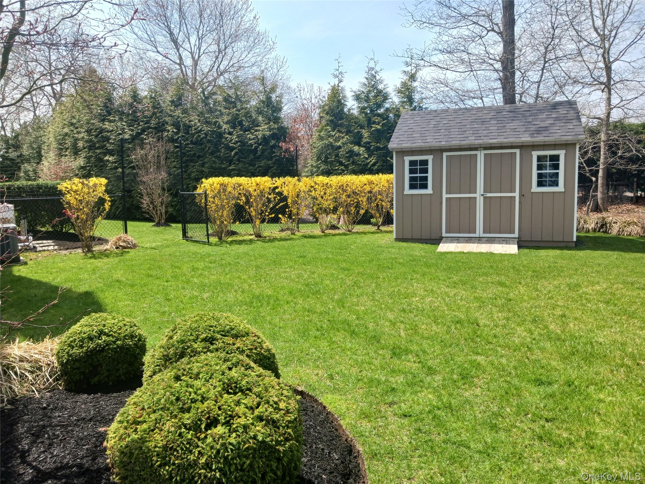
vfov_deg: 51.4
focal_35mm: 27
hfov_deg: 65.3
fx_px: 503
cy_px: 242
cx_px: 322
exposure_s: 1/233
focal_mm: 4
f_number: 1.8
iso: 20
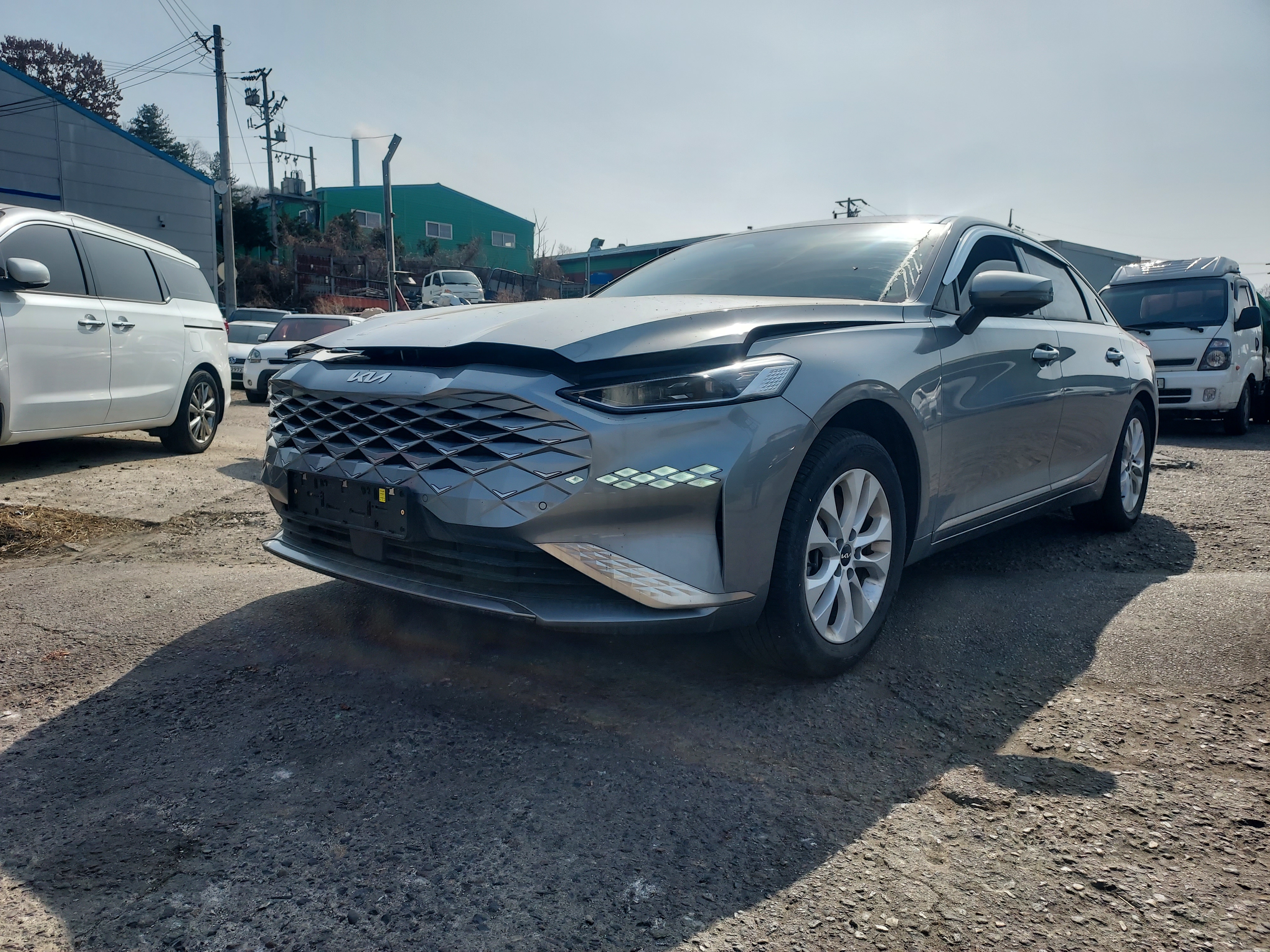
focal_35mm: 24
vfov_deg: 56.8
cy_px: 476
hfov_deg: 71.6
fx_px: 881
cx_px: 635
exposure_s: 1/1394
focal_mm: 4.6
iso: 40
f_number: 1.8
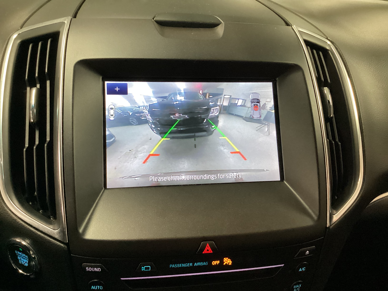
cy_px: 146
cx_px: 194
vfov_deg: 45.4
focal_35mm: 31
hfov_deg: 58.4
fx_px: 347
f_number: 2.4
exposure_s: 1/40
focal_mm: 3.3
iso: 320
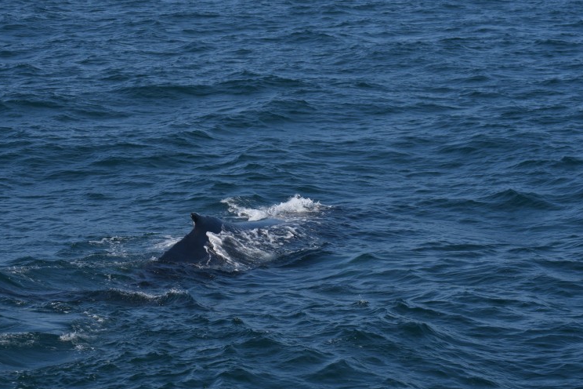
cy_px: 219
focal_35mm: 135
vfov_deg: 10.2
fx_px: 2186
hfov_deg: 15.2
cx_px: 244
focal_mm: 62
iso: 200
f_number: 5.6
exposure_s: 1/1600
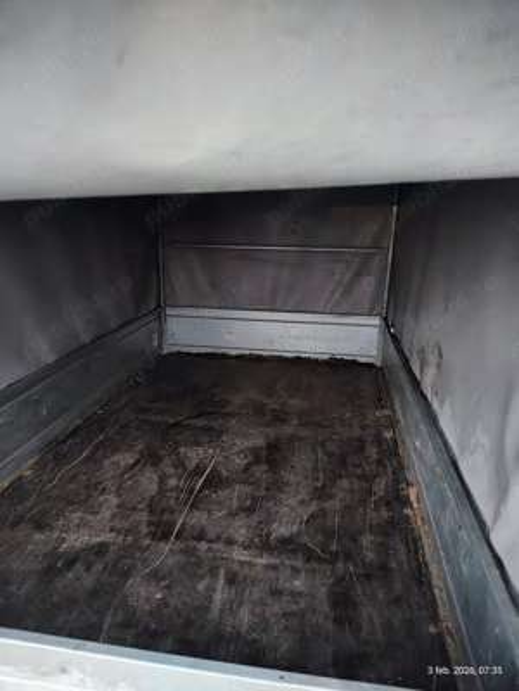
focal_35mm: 25
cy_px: 346
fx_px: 500
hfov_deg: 54.9
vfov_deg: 69.4
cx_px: 260
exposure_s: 1/17.1
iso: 8563
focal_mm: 5.89
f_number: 1.4
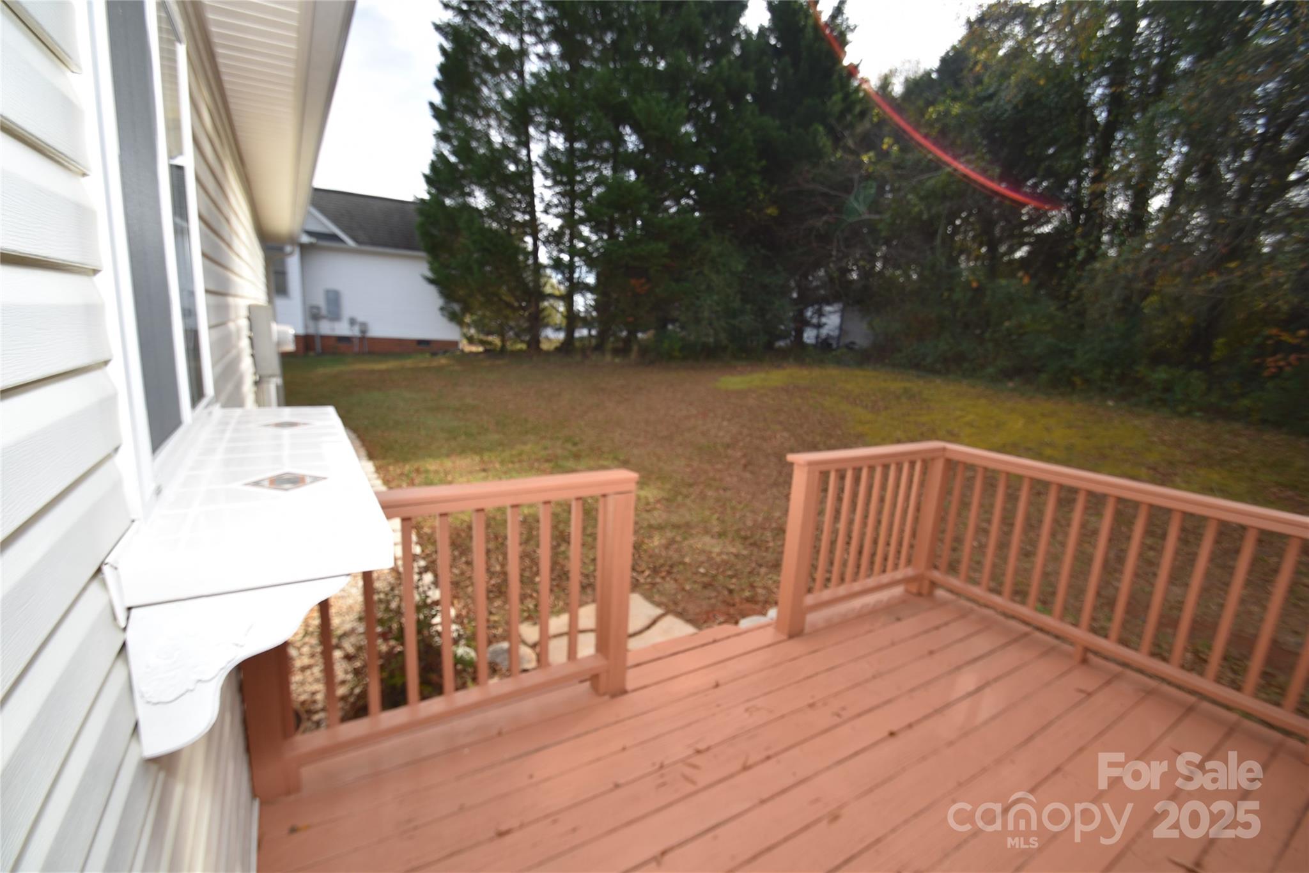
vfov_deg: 77.3
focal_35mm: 15
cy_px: 436
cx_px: 654
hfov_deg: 100.4
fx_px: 545
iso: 140
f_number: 5.6
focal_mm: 10
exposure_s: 1/125
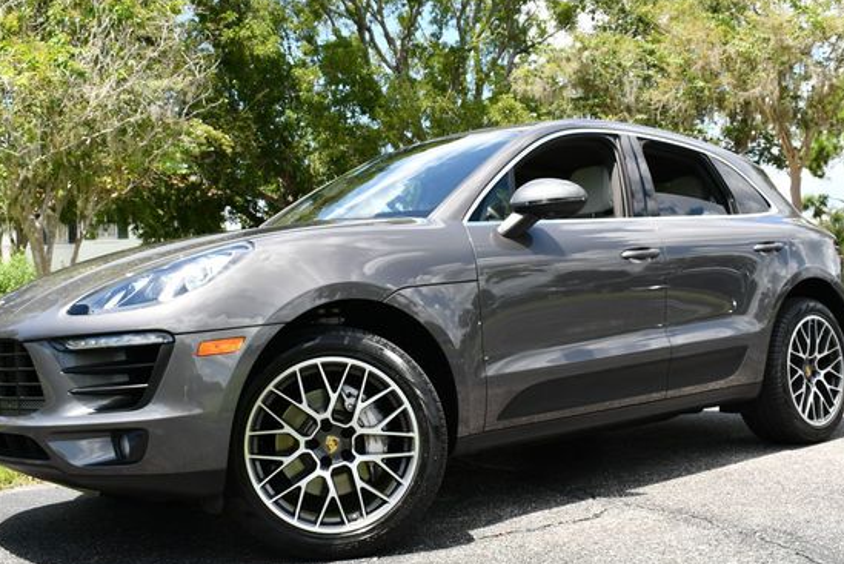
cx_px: 412
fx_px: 985
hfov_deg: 46.4
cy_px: 297
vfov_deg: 31.9
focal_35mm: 42
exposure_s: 1/250
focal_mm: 18
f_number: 8
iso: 200
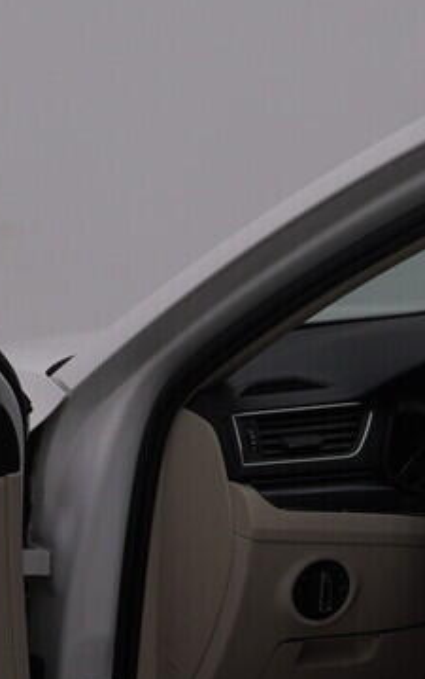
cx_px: 62
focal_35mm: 147
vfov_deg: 14.0
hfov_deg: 8.9
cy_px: 673
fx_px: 2719
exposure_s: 1/200
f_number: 6.3
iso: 125
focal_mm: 24
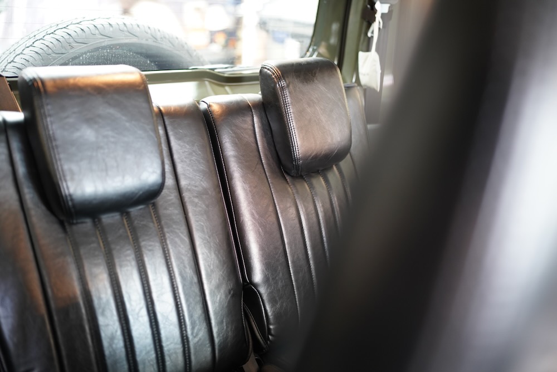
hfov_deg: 54.4
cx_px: 278
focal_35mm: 35
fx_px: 542
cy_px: 186
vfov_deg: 37.9
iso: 800
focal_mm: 35
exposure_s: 1/10
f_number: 1.4
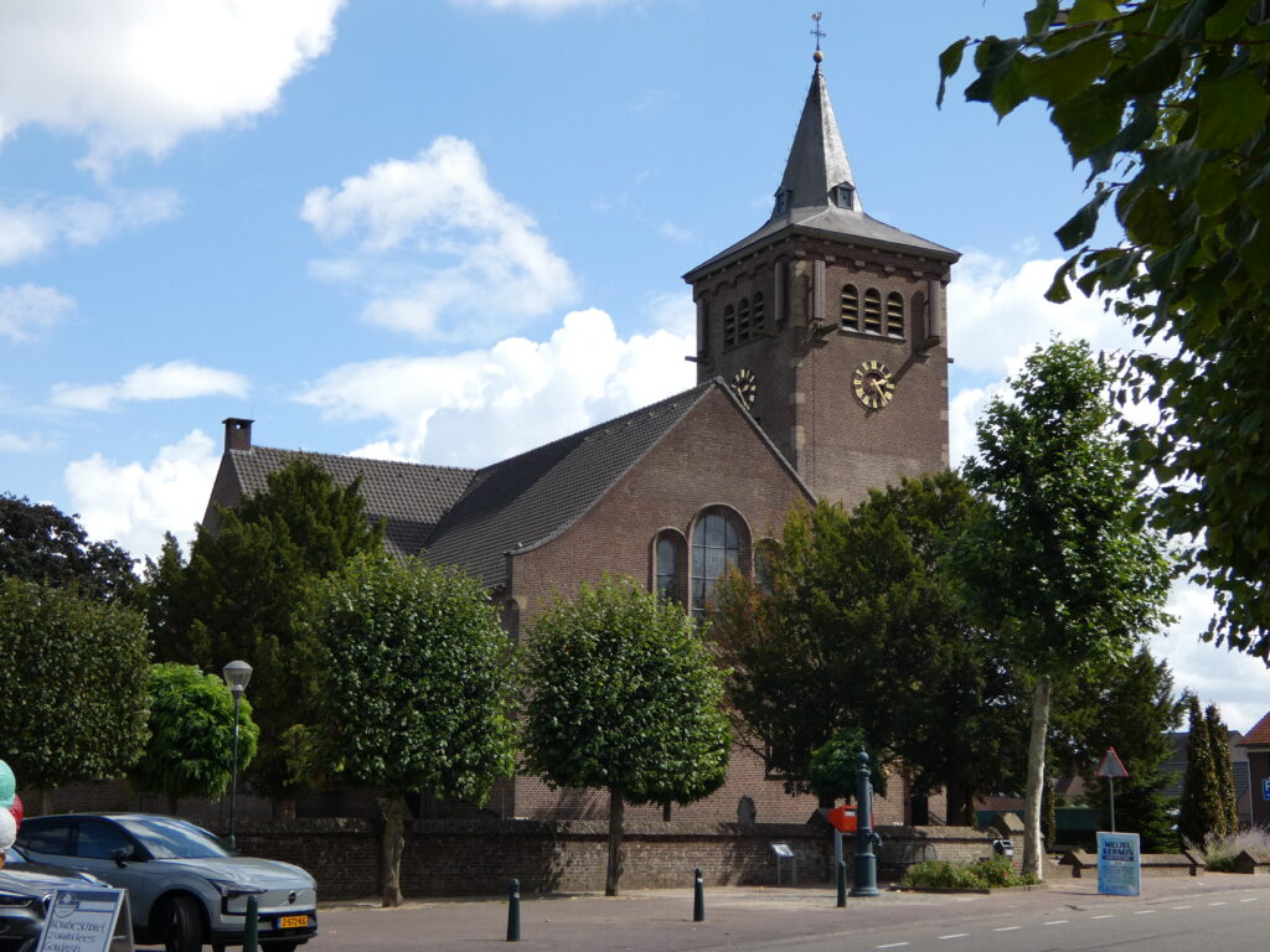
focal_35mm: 50
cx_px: 635
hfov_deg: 38.2
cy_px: 476
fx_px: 1834
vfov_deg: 29.1
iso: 80
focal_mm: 9
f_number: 3.9
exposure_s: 1/500
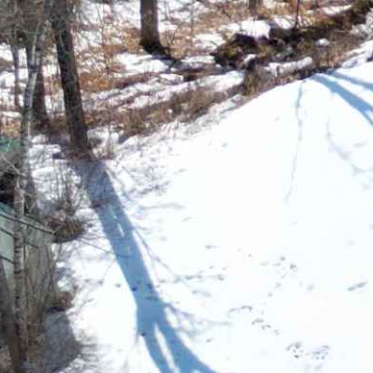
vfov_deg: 9.3
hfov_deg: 8.9
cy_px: -539
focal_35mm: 168
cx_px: 1035
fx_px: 2048
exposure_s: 1/3200
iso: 200
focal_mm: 6.72
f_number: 1.7
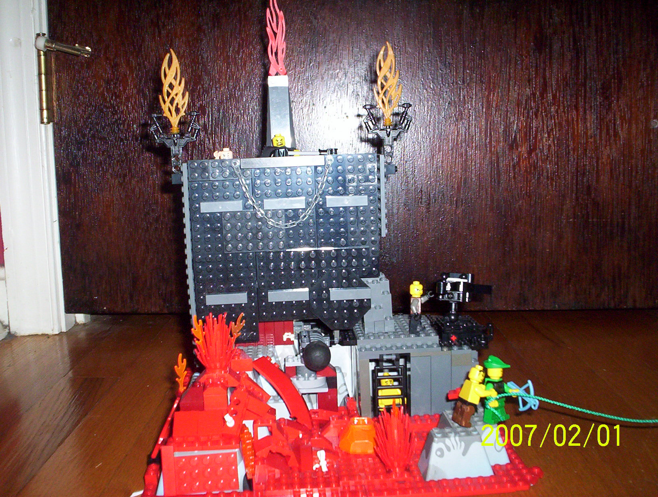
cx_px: 329
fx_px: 724
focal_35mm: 38
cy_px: 248
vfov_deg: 37.9
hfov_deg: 48.9
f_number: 4.5
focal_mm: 4.99
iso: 140
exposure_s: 1/60
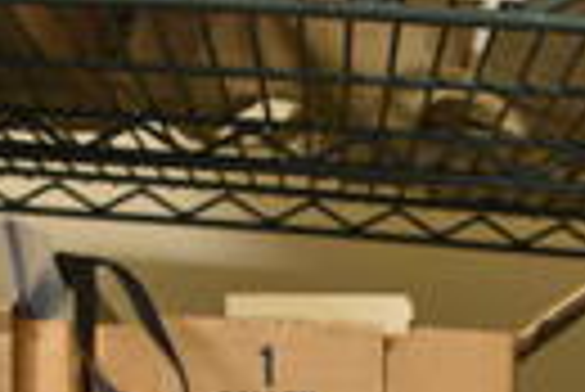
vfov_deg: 12.7
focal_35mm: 99
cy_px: 680
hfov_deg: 20.1
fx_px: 1611
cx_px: 544
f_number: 3.5
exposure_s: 1/30
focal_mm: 18
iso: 3200
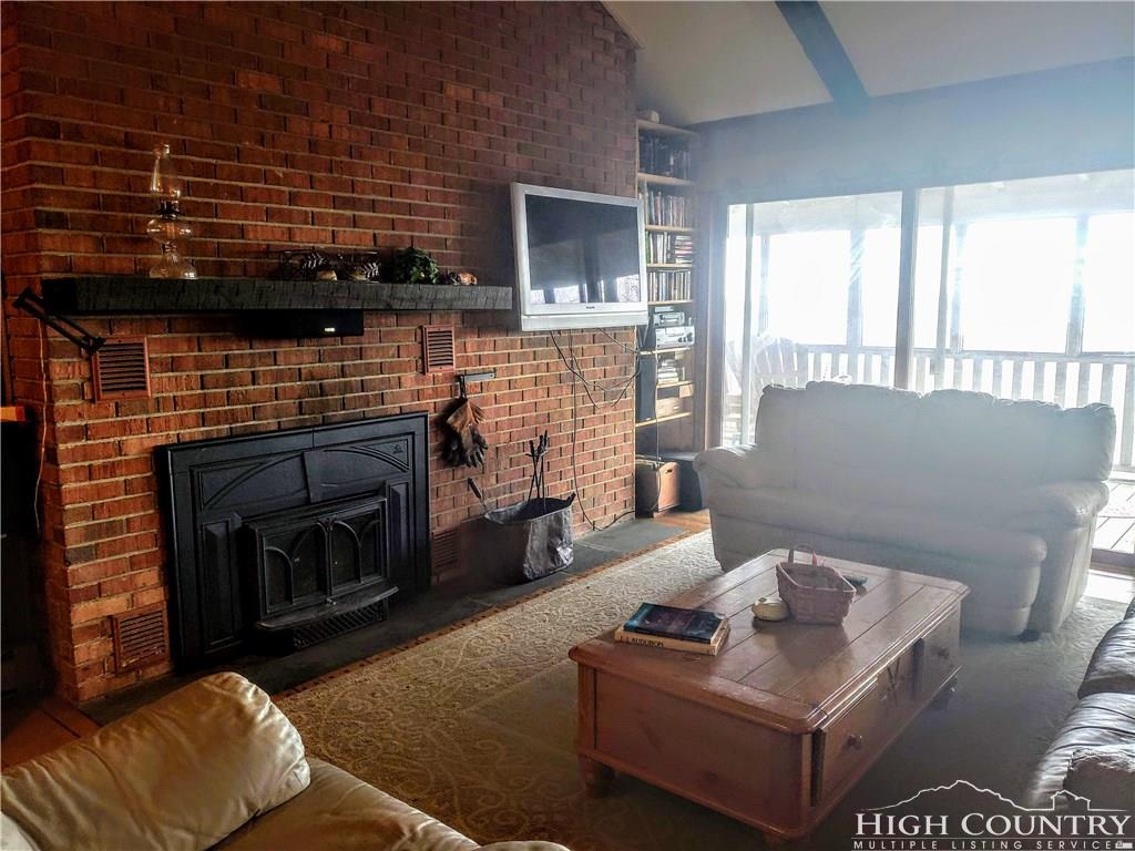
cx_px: 568
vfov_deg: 53.1
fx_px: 852
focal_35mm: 26
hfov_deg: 67.3
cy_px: 426
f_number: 1.5
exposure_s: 1/60
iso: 125
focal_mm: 4.3
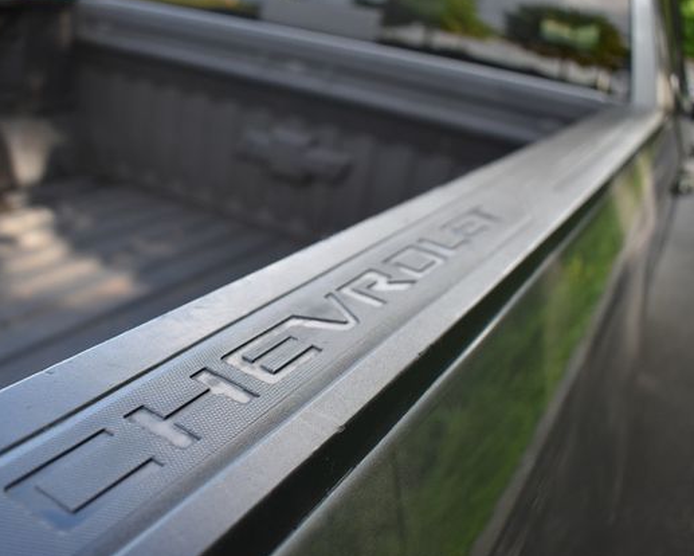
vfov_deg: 40.6
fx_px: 752
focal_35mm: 37
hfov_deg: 49.2
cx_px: 268
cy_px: 280
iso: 400
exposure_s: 1/250
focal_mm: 21
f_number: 4
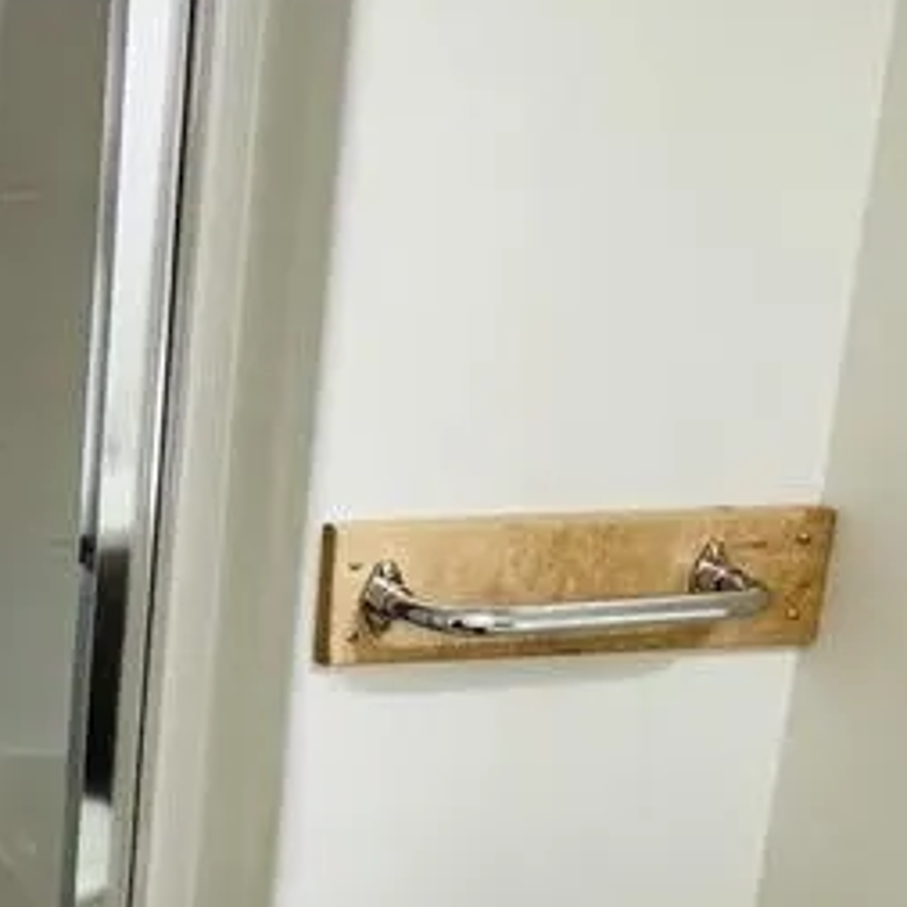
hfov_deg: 26.8
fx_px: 1482
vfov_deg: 34.0
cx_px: -366
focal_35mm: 50
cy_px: 477
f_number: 2.2
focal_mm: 2.22
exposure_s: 1/60
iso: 200
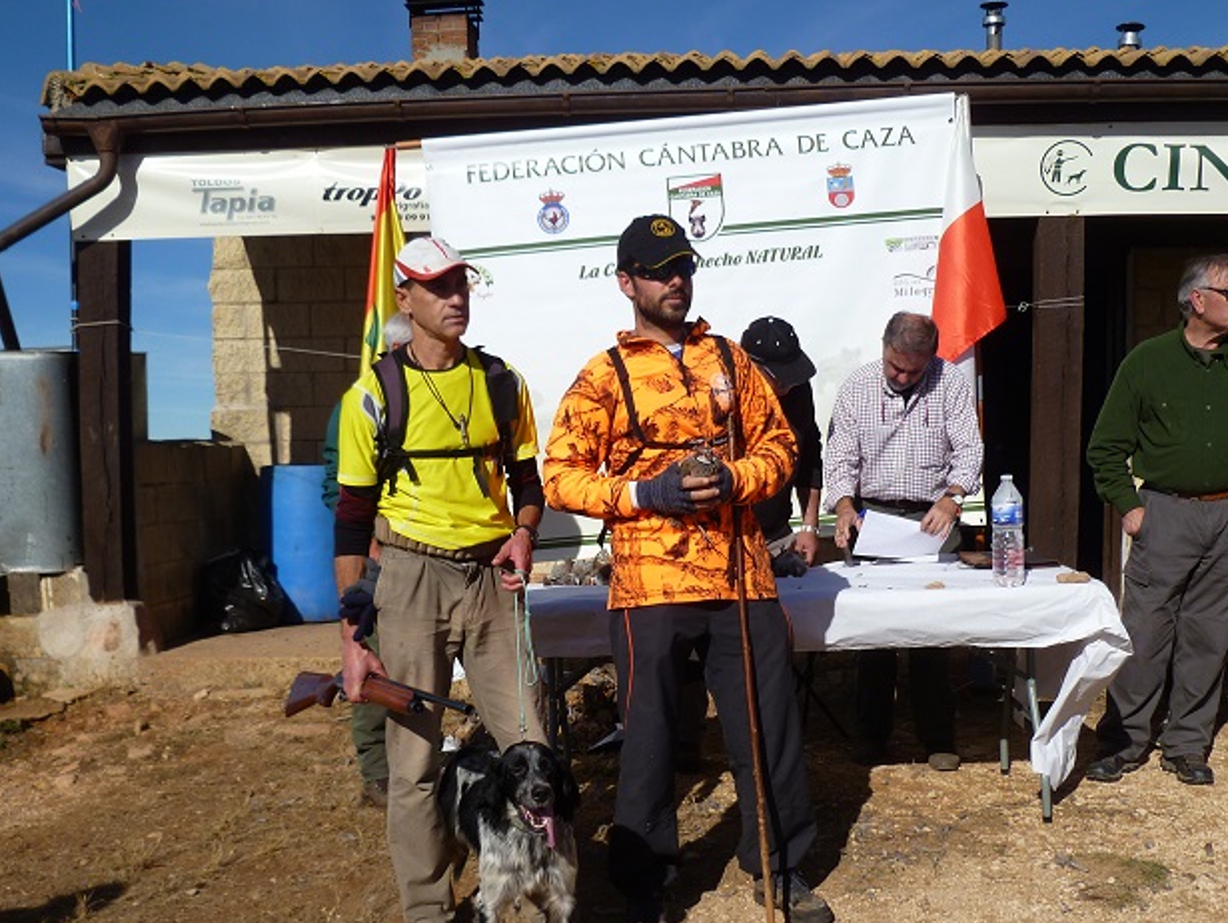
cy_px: 569
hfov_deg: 47.8
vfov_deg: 36.7
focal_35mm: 39
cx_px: 609
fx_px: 1384
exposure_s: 1/160
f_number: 10
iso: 80
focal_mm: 5.4
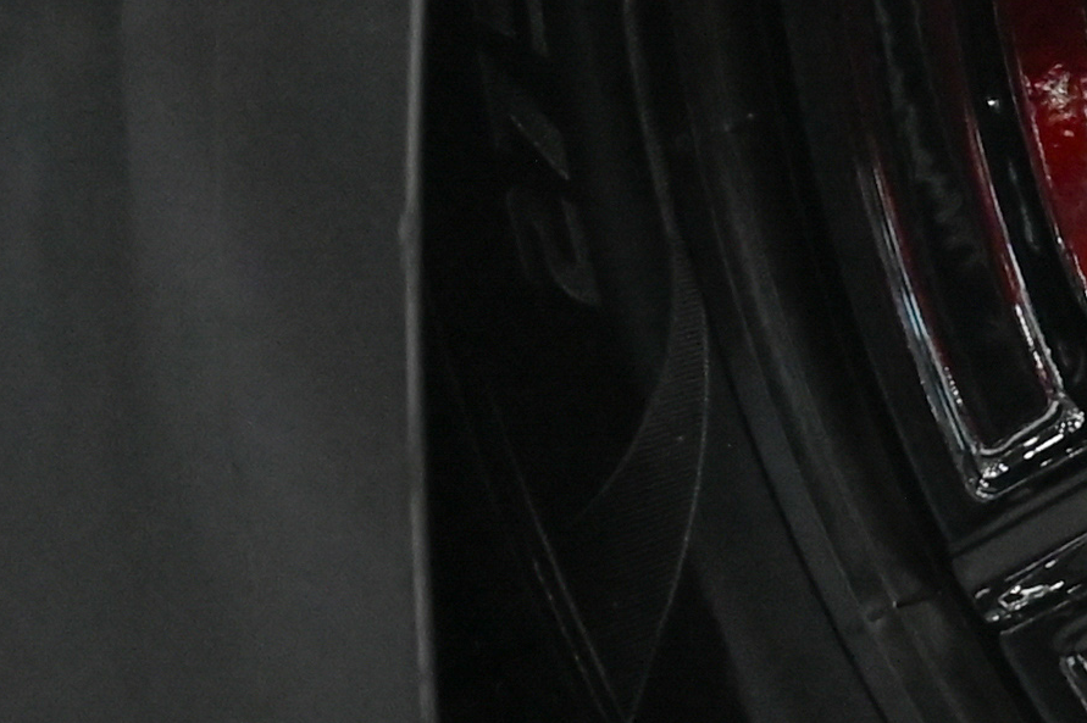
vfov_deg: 3.5
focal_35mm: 387
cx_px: 2562
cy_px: -195
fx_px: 11678
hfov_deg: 5.2
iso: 4000
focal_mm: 57
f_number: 5
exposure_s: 1/160
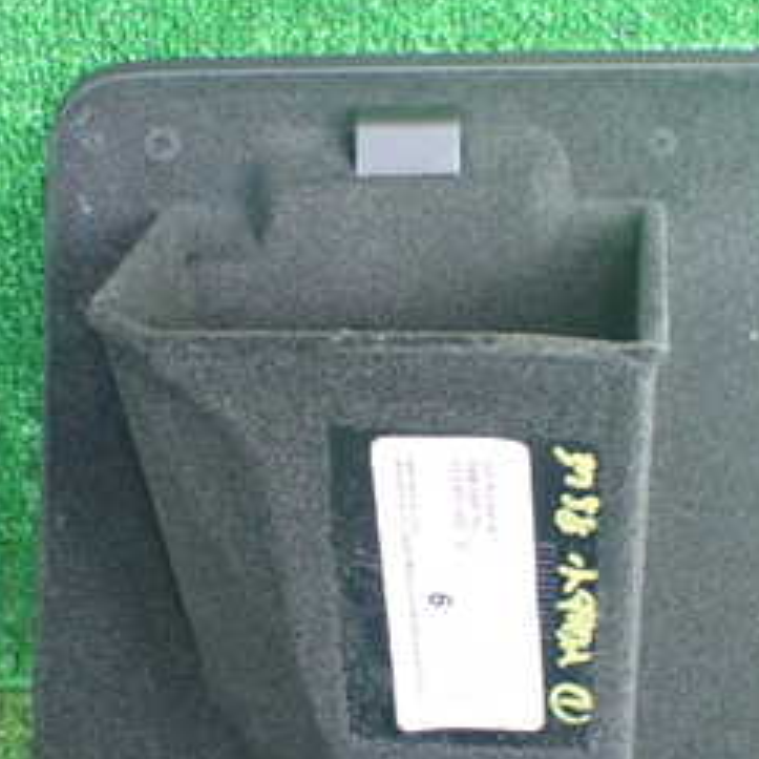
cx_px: 435
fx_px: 1637
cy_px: 494
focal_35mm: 66
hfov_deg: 26.1
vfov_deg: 26.0
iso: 800
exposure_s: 1/100
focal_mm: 5.4
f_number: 2.3
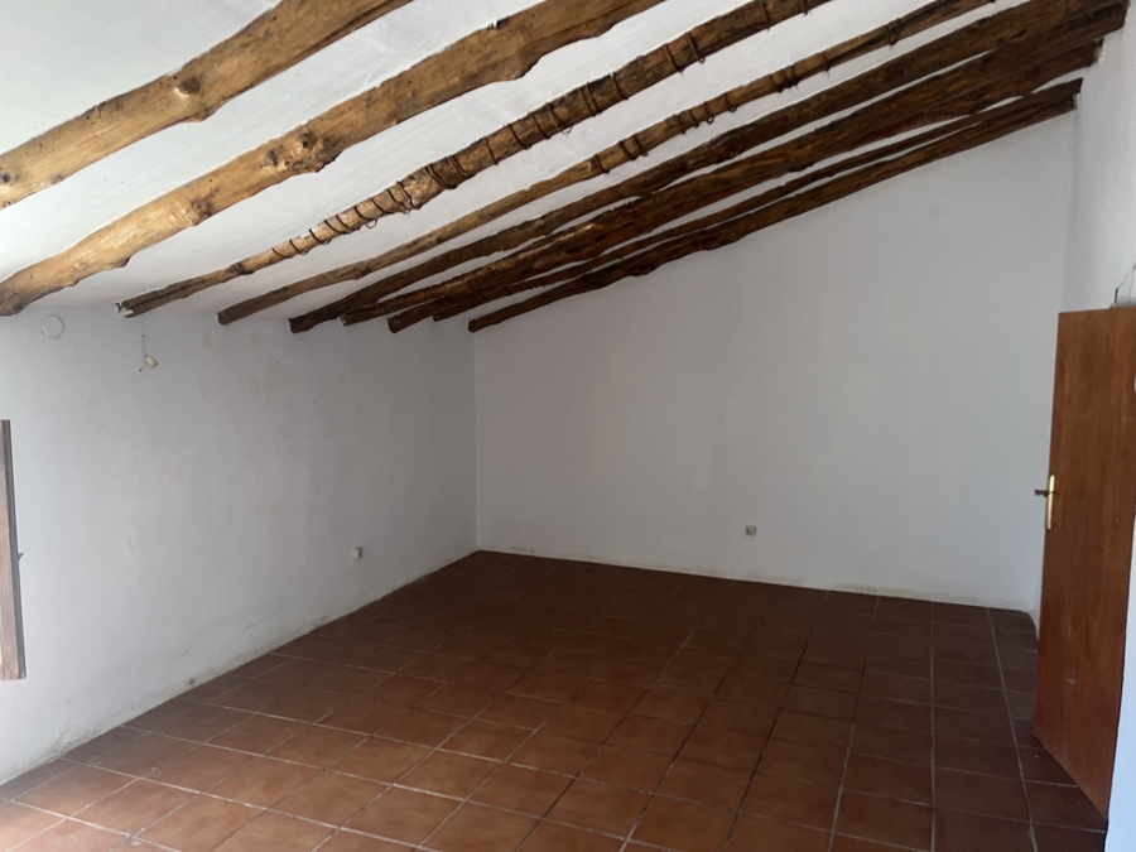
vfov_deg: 53.1
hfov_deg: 67.3
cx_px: 568
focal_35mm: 26
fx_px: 853
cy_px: 426
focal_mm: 5.1
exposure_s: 1/137
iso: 32
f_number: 1.6
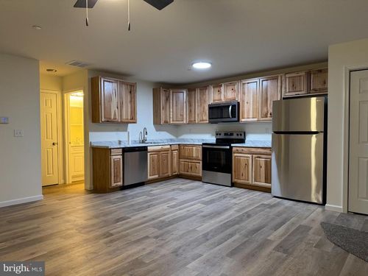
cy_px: 138
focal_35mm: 24
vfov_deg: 56.8
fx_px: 255
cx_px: 184
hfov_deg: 71.6
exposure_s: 1/60
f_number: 1.78
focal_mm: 6.76
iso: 320
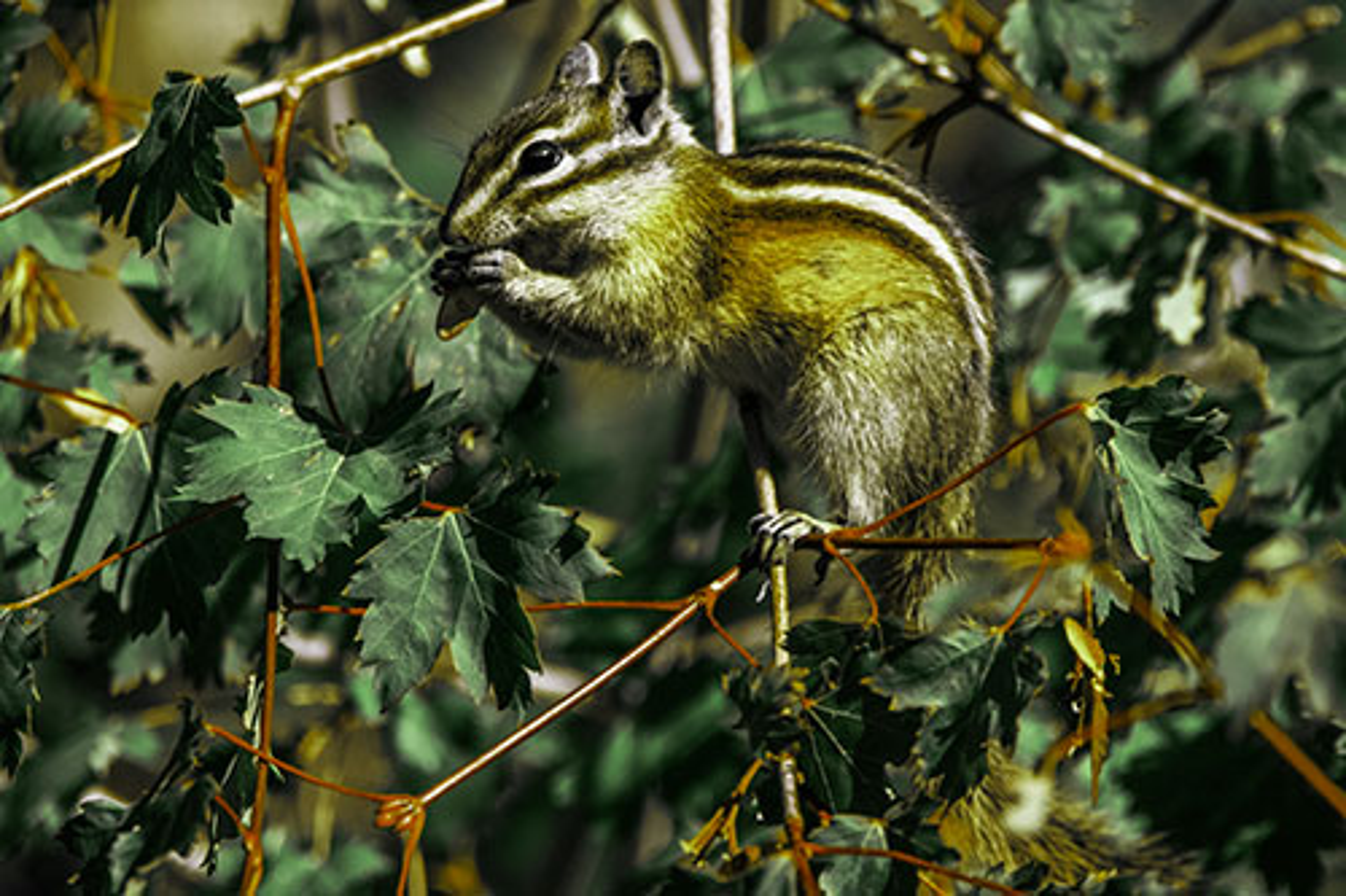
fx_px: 44849
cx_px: 673
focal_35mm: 1200
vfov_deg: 1.1
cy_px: 448
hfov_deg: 1.7
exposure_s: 1/1250
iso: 2200
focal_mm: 1200
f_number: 13
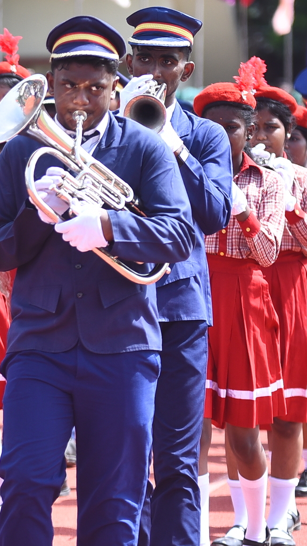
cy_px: 397
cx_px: -174
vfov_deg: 5.8
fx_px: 5428
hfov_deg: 3.2
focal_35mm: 375
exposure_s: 1/1250
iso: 200
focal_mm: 122
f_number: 2.8
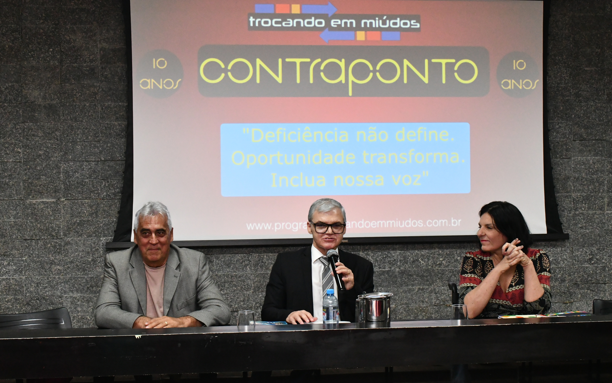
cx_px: 306
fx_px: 901
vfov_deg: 24.0
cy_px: 195
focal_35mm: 54
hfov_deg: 37.5
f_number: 11
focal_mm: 35
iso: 5000
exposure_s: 1/160
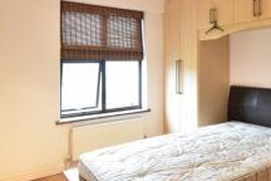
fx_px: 248
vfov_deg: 39.5
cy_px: 60
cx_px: 237
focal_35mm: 33
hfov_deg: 51.4
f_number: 8
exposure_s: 1/60
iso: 1000
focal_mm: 10
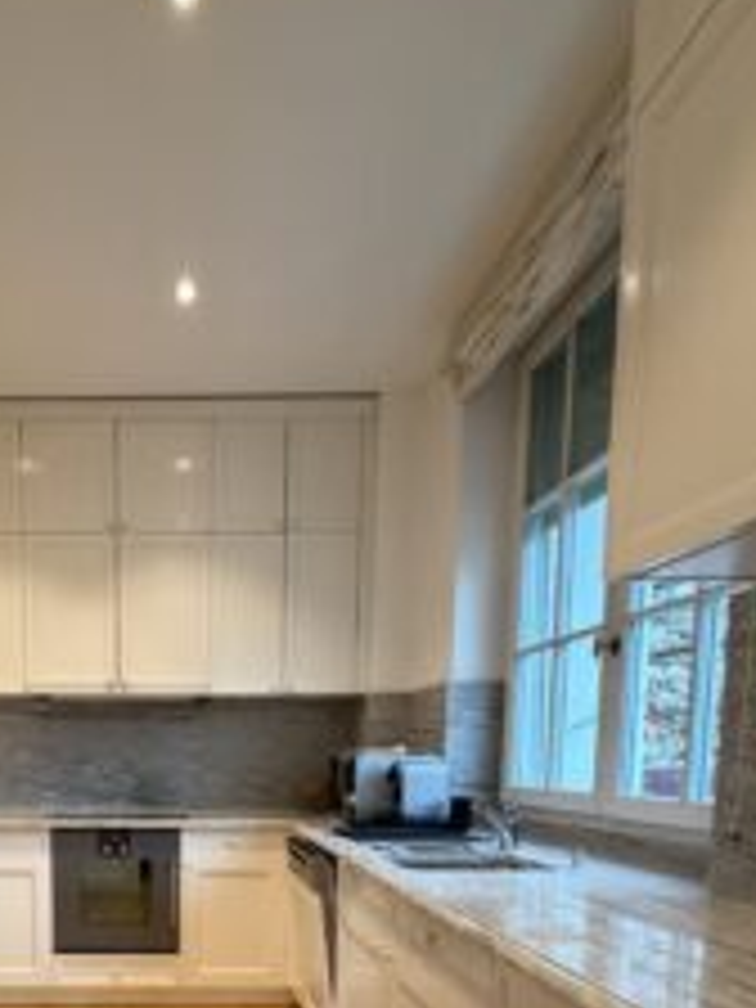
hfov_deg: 51.9
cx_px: 166
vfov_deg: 62.2
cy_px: 837
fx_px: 728
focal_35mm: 25
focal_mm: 2.22
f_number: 2.2
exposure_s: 1/100
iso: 320
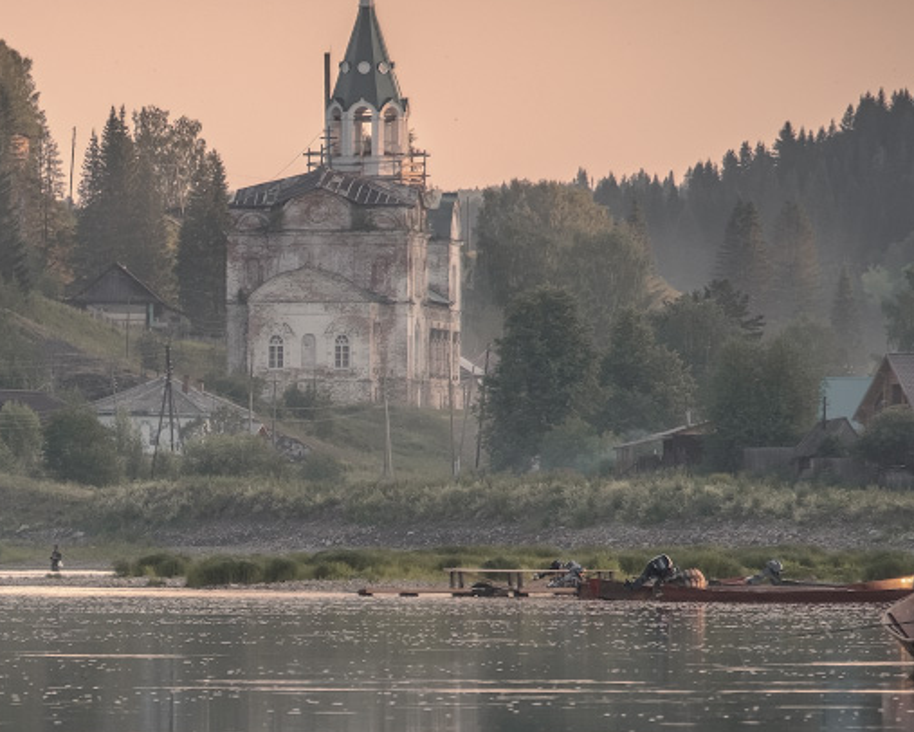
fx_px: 14234
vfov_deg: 2.9
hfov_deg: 3.7
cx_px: -92
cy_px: 554
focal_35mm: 526
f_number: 5.6
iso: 400
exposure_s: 1/250
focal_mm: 135
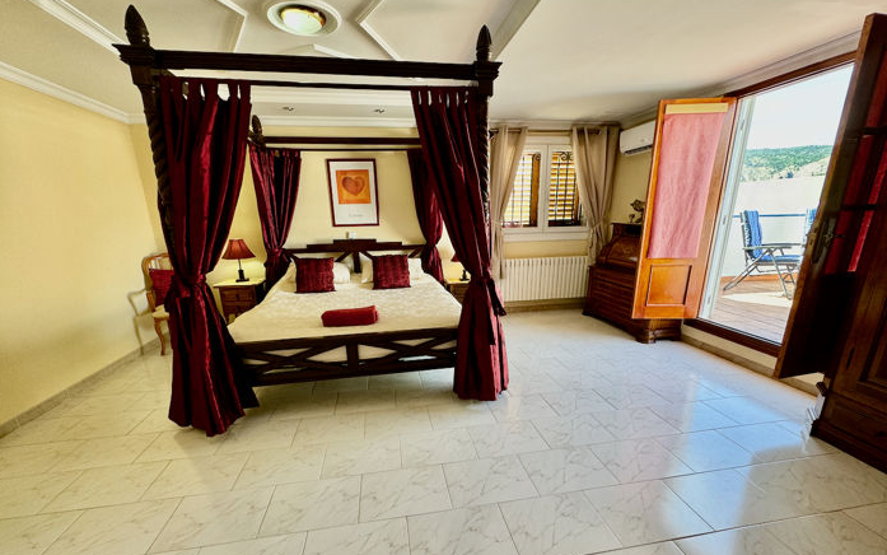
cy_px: 318
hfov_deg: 101.4
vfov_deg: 74.4
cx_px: 440
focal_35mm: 15
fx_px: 363
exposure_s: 1/99
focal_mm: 2.22
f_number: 2.2
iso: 100
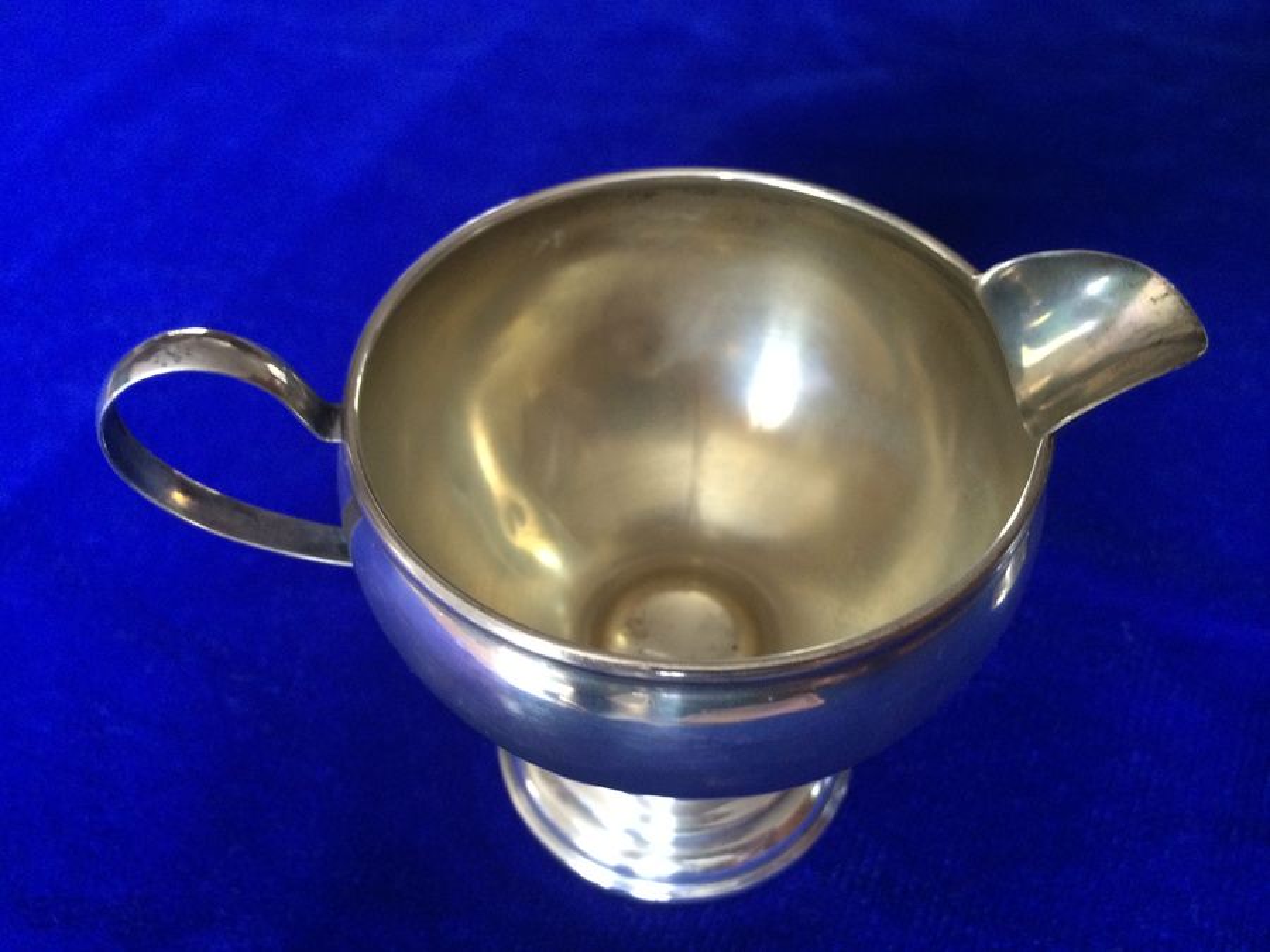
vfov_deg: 46.8
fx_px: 1101
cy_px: 476
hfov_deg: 60.0
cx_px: 635
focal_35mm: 30
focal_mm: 4.12
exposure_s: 1/30
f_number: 2.2
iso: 200
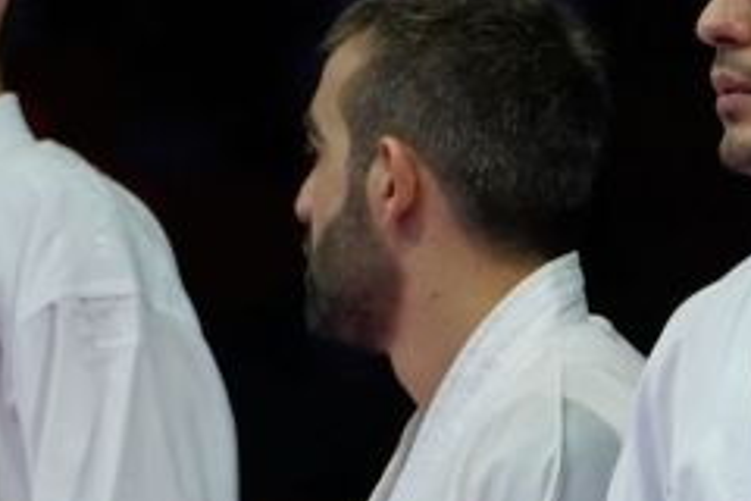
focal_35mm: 1014
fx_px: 21152
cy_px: 673
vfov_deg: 1.4
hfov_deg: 2.0
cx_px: 429
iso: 1000
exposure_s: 1/1000
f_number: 2.8
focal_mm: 135
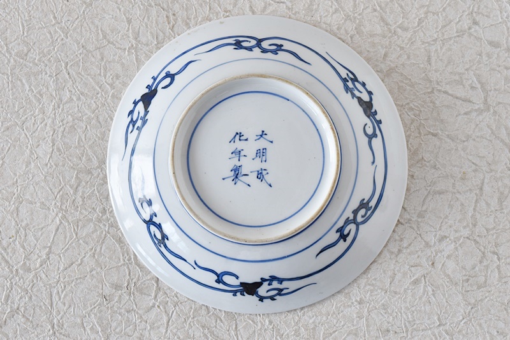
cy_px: 170
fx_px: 1168
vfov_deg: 16.5
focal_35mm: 82
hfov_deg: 24.6
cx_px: 255
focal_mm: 55
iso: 400
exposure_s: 1/13
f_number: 5.6
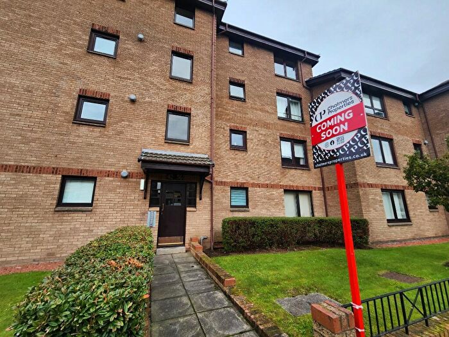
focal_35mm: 13
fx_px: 169
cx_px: 224
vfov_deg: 89.9
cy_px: 168
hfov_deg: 106.2
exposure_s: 1/329
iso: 50
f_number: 2.2
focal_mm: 2.2
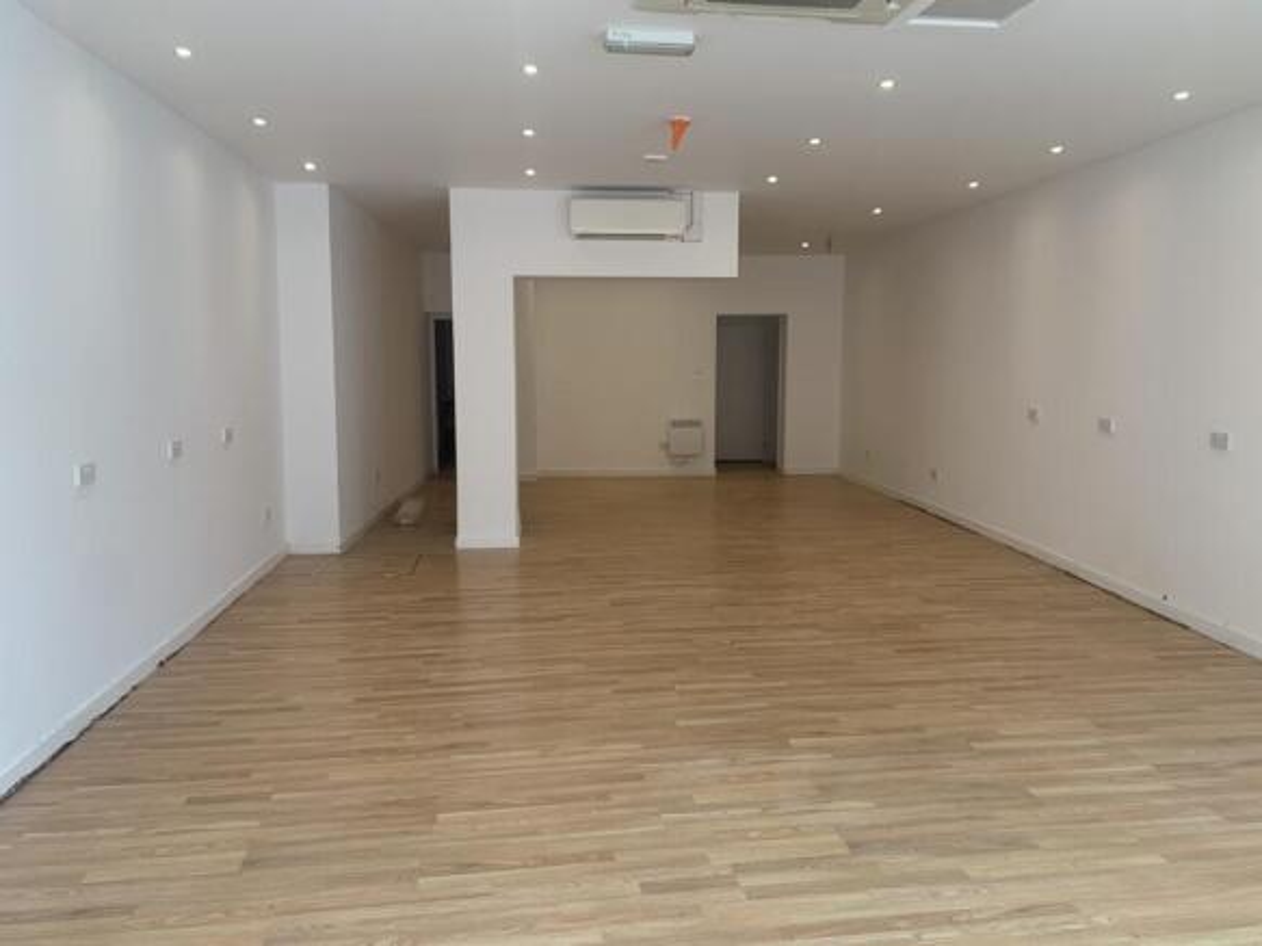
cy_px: 473
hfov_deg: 67.3
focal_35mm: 26
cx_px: 631
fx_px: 948
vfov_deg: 53.0
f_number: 1.8
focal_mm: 4.25
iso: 32
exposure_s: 1/121
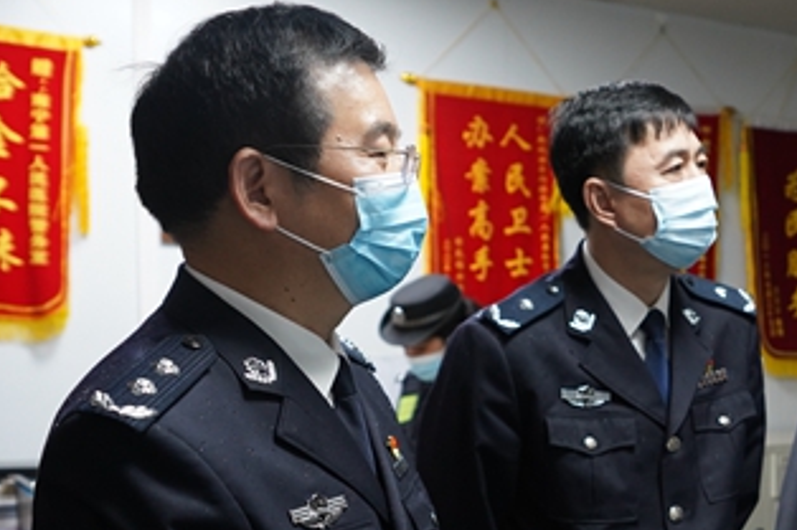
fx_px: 1217
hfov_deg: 33.2
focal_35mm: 55
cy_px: 401
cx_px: 797
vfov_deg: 24.3
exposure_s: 1/60
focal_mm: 24
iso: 1600
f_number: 3.2
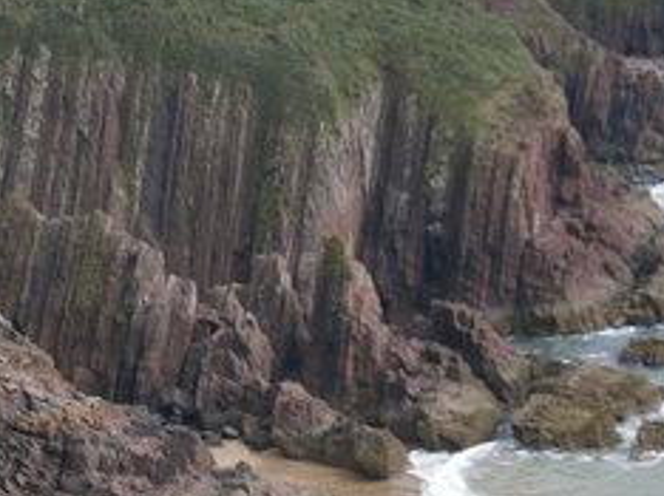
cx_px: 287
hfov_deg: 19.1
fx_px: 1974
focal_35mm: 103
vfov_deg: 14.3
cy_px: 391
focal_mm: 8.3
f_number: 9.7
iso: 80
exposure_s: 1/80
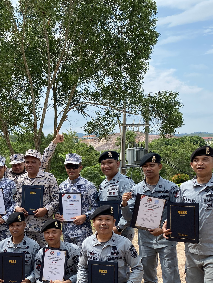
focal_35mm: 48
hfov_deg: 29.4
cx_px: 36
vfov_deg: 39.3
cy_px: 180
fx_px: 394
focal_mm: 4.25
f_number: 1.8
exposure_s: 1/1543
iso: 32
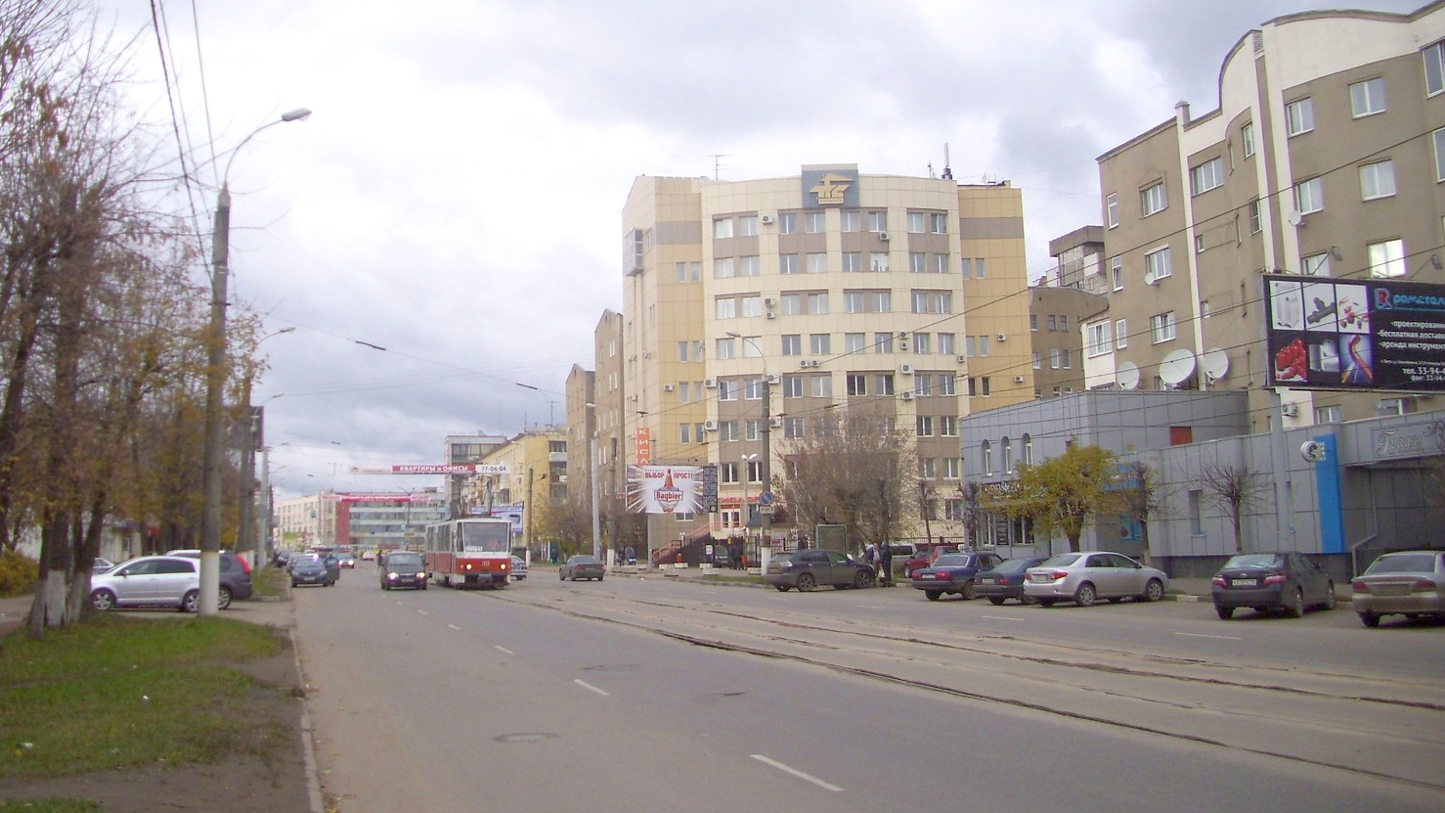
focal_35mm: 38
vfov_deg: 31.0
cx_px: 722
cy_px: 297
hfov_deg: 52.8
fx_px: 1456
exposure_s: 1/320
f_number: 2.9
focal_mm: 5.7
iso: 80
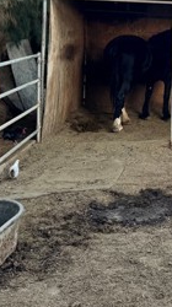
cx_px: 242
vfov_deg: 30.7
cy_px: 59
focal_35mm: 67
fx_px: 545
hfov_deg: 16.6
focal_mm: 6.76
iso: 80
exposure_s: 1/390
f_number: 1.78
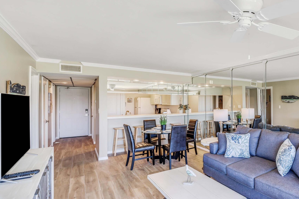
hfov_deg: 73.1
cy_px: 101
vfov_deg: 59.5
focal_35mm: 21
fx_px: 174
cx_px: 238
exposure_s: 1/8
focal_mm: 12
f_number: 5
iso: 100
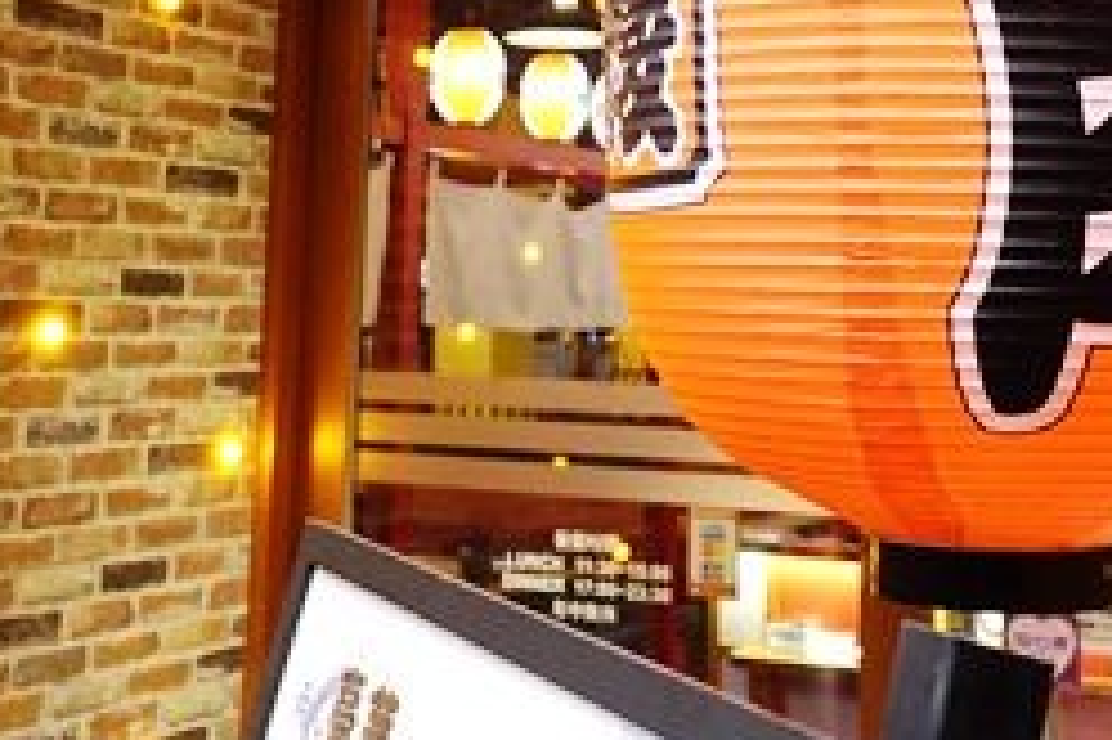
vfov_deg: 20.3
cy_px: -114
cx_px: 578
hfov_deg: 31.9
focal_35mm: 63
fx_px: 1945
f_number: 2.5
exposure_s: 1/40
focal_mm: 8.8
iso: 800
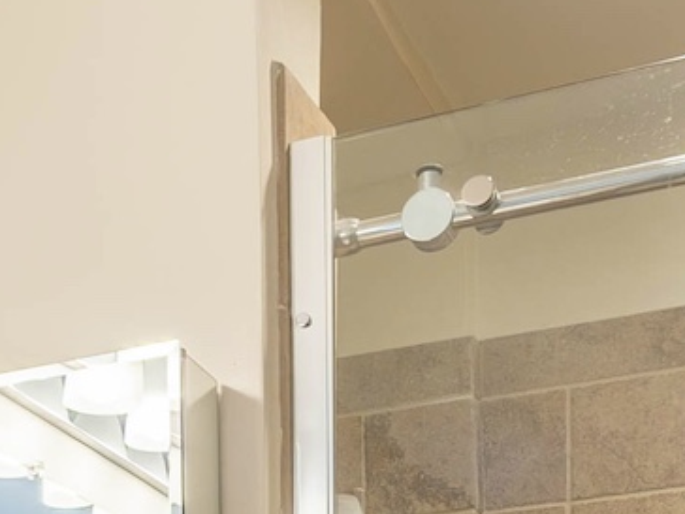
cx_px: -79
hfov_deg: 19.7
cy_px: 1015
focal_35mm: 95
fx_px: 1880
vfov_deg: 13.4
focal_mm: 12
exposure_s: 1/80
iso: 640
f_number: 8
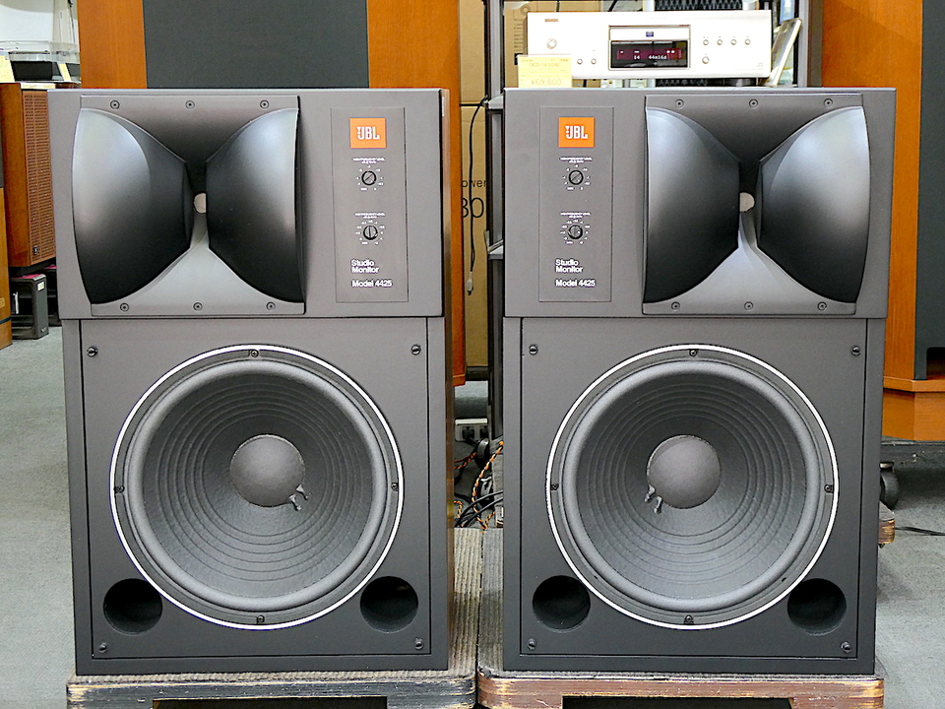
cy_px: 354
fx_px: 1556
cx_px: 472
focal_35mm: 57
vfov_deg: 25.7
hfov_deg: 33.8
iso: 200
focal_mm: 10.3
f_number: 4.2
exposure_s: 1/8
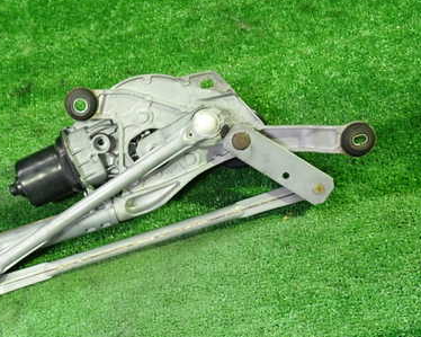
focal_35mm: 47
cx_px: 104
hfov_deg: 38.5
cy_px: 202
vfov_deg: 32.0
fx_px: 585
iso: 500
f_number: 2.3
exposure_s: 1/30
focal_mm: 5.4
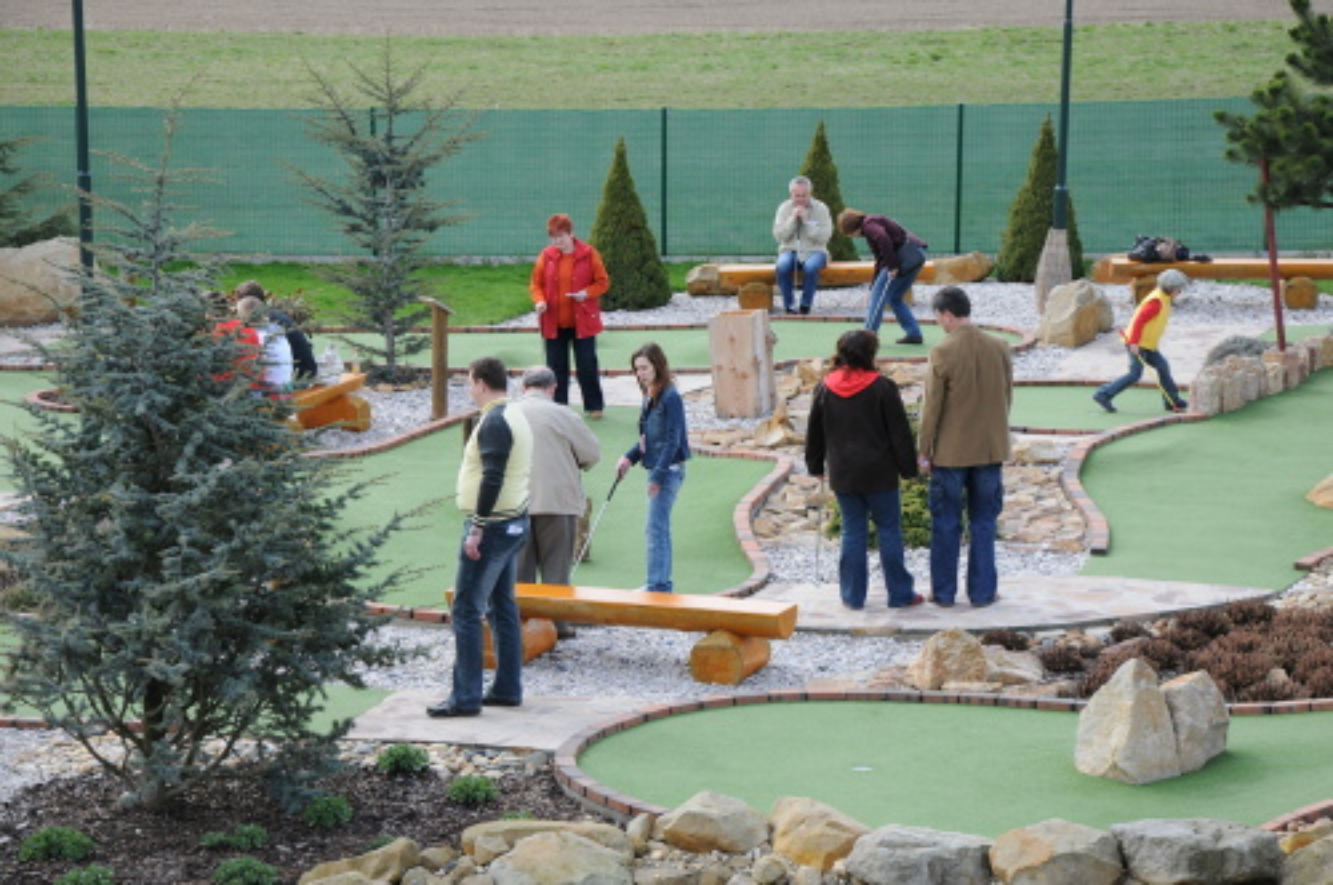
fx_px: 3883
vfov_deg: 13.0
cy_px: 442
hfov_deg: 19.5
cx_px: 666
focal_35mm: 105
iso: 200
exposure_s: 1/200
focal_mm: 70
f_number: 8
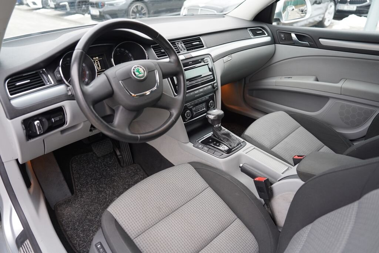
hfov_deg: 73.7
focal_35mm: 24
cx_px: 190
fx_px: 253
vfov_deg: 53.1
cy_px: 126
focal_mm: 24
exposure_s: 1/30
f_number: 2.8
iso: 250
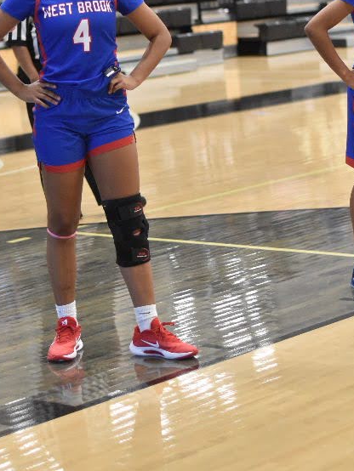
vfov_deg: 15.7
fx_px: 1703
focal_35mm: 125
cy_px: 186
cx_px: 115
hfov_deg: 11.9
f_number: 2
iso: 1600
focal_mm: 50
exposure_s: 1/640
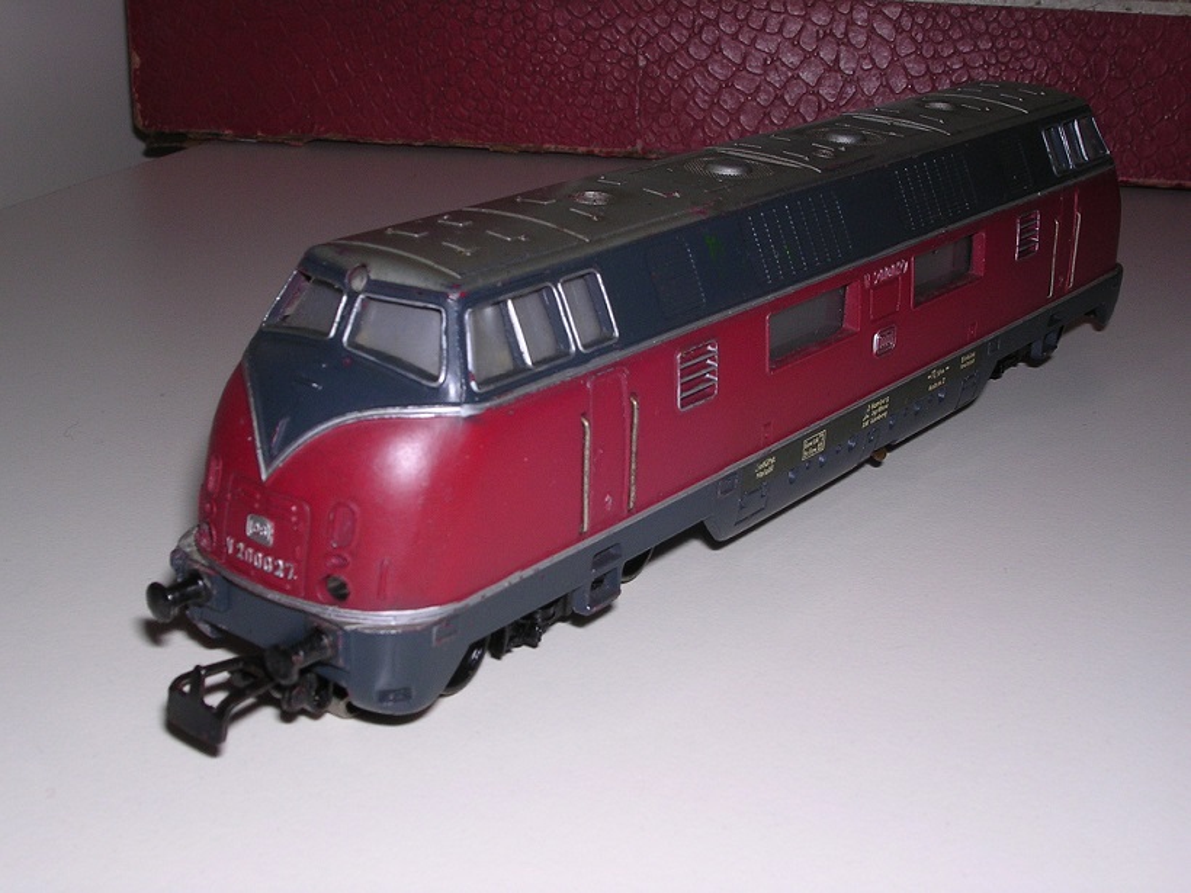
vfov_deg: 29.7
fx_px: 1686
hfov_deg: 38.9
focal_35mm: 49
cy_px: 446
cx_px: 596
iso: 100
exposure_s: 1/60.1
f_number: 6.2
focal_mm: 7.5
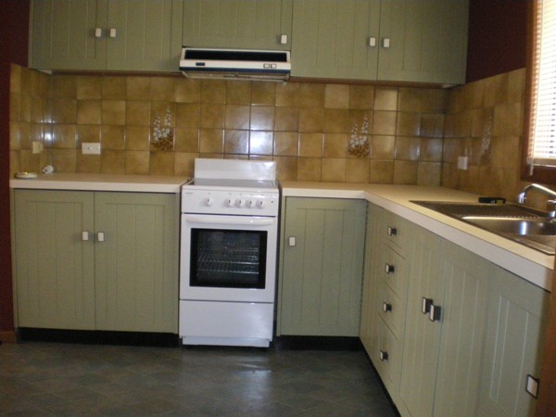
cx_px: 278
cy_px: 208
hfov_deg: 51.4
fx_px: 578
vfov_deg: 39.7
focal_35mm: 36
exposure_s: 1/50
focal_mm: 6.3
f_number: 3.1
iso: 800
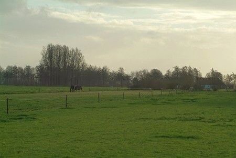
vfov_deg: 11.7
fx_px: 768
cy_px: 79
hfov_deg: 17.5
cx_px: 118
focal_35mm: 117
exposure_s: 1/750
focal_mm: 78
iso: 400
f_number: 8
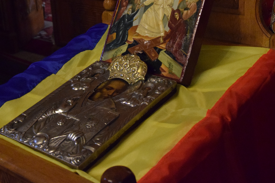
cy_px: 52
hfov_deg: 30.5
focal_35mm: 66
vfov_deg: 20.5
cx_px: 141
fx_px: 504
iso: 6400
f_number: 5.6
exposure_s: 1/50
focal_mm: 30
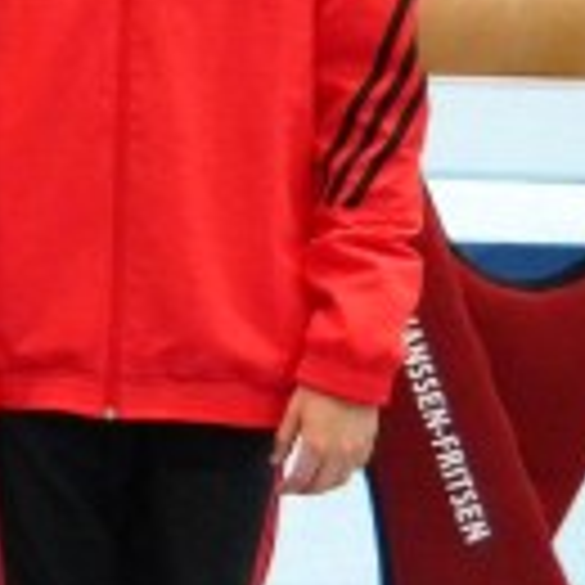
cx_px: -608
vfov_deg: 11.9
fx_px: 2811
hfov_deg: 10.8
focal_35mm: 147
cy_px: 256
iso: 400
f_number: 3.7
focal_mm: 6.4
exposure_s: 1/32
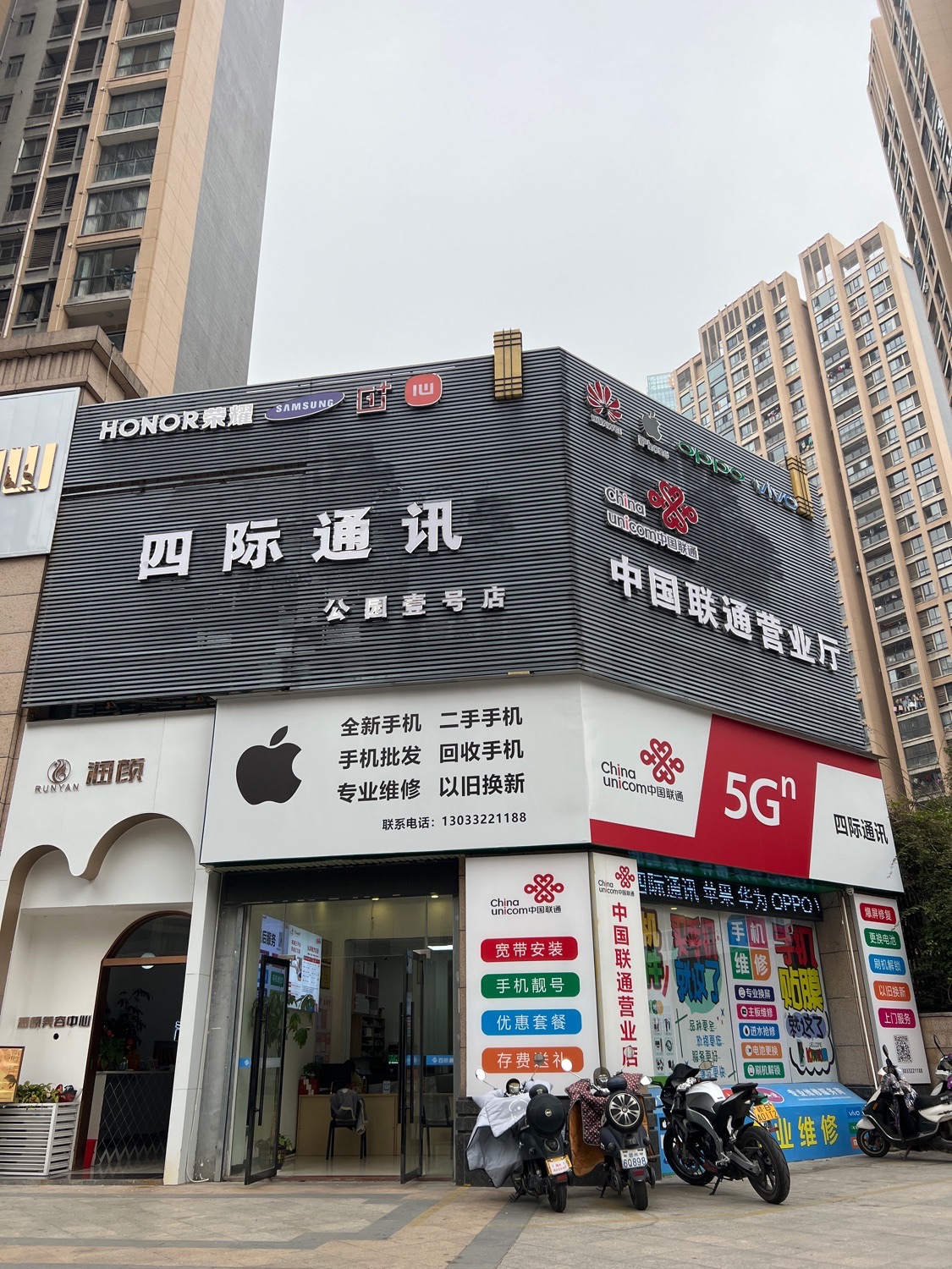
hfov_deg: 53.1
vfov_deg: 67.3
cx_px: 476
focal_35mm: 26
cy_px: 634
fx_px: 953
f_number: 1.5
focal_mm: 5.7
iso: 50
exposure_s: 1/1531
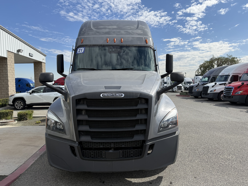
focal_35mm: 24
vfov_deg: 56.8
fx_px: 172
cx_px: 124
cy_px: 93
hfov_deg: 71.6
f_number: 1.78
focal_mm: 6.76
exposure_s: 1/4405
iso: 80
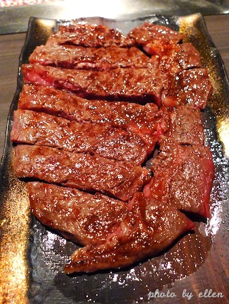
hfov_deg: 48.3
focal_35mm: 29
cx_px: 114
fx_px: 256
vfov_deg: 61.6
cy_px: 152
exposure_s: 1/50
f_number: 2
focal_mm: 5.1
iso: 800
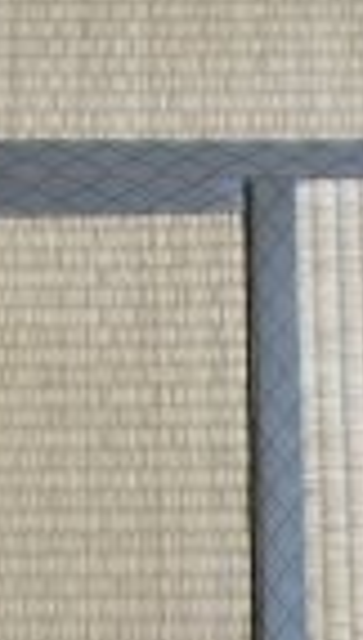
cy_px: 1043
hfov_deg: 9.0
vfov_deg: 14.5
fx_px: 2298
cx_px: 29
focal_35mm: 135
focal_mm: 4.15
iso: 40
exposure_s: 1/30
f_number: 2.2
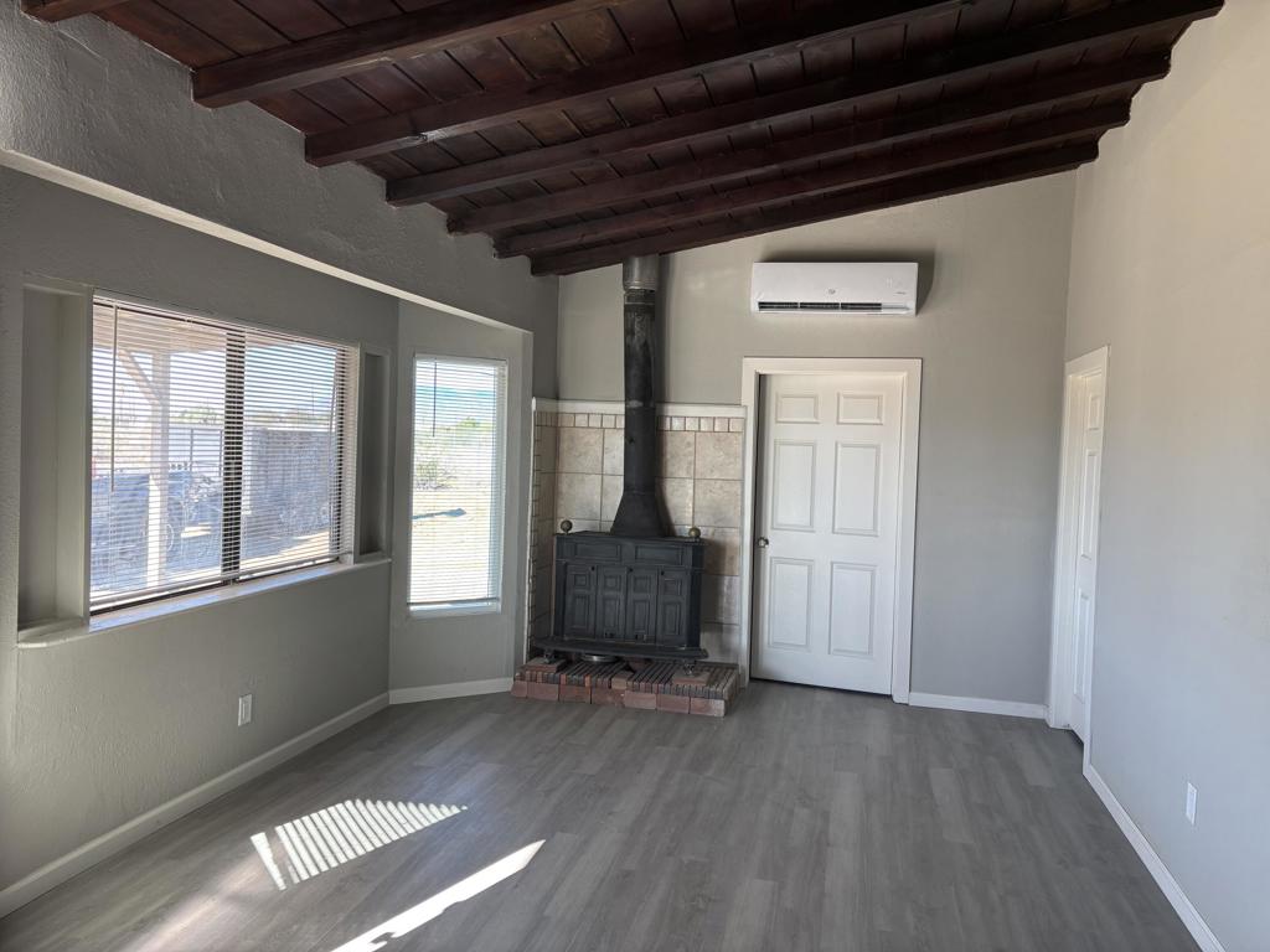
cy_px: 476
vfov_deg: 53.1
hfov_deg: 67.3
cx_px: 635
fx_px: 954
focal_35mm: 26
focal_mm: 5.96
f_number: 1.6
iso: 64
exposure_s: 1/120
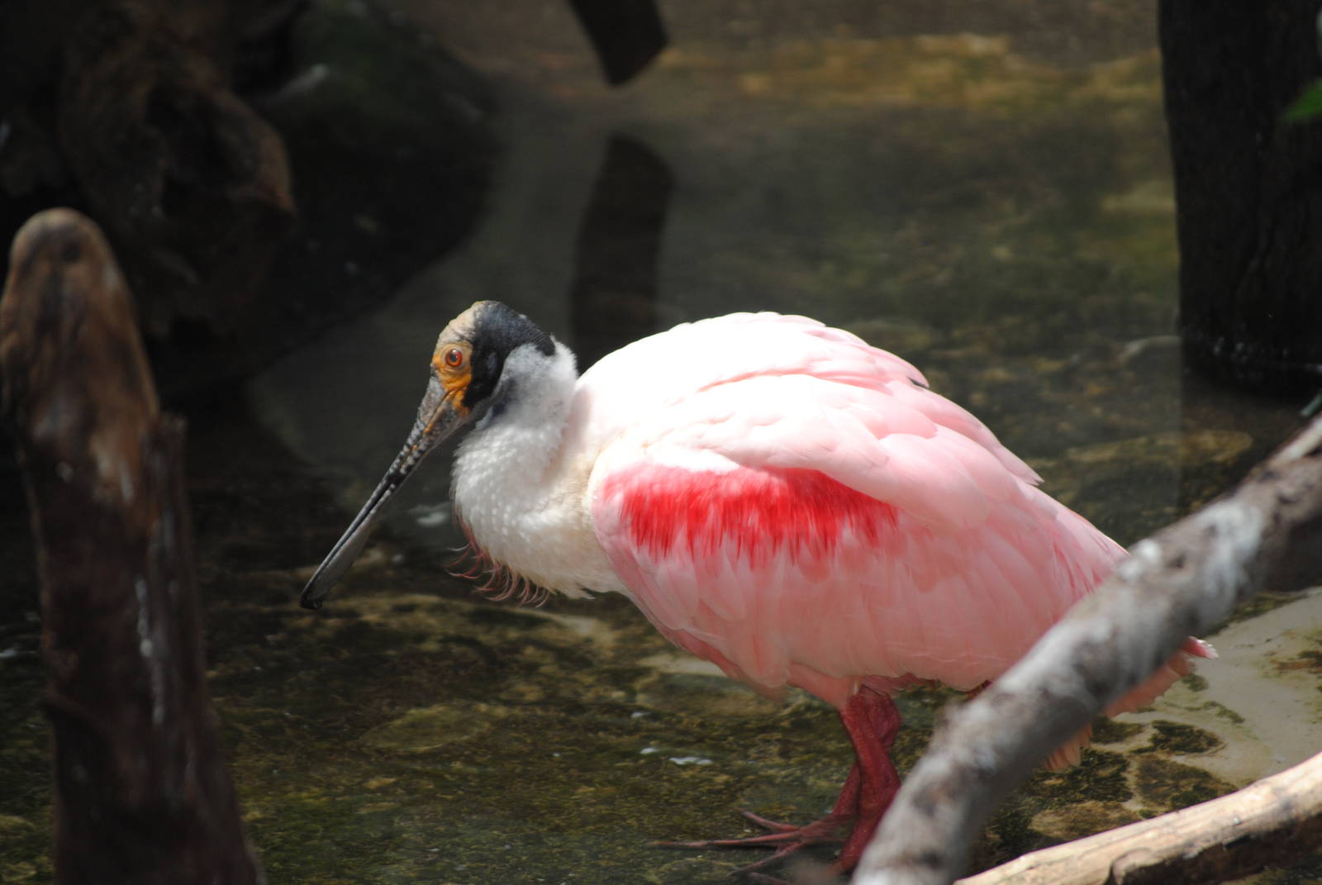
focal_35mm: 300
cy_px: 442
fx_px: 11030
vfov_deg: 4.6
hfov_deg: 6.9
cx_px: 661
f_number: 5.6
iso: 200
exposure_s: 1/60
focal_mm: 200
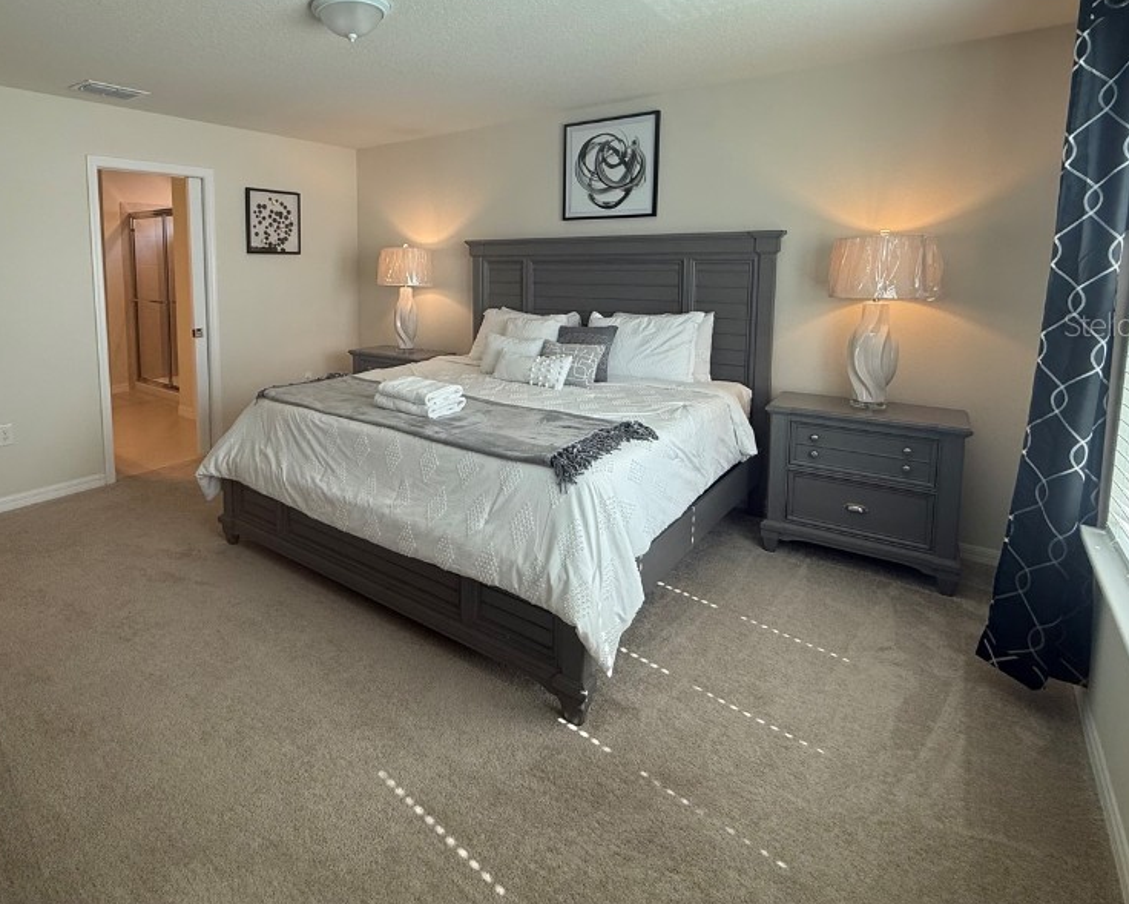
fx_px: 635
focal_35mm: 19
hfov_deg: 81.7
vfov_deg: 69.4
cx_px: 423
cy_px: 324
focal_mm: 2.22
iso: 100
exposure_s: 1/120
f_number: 2.2
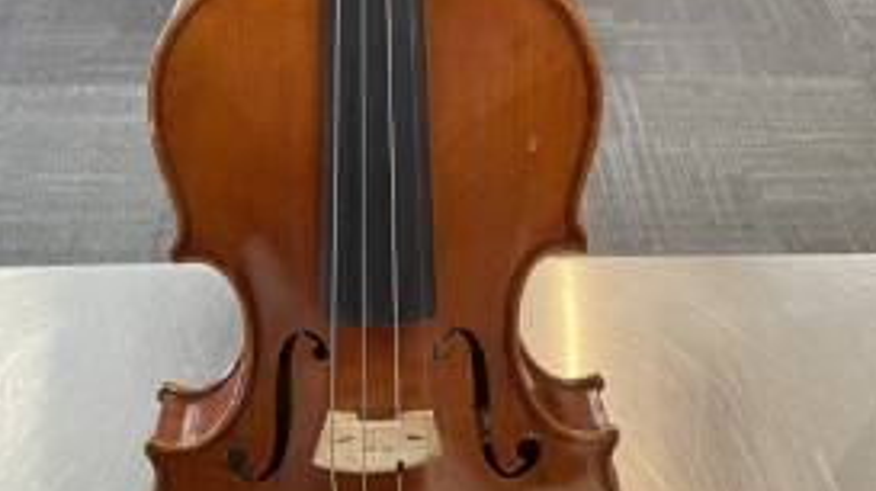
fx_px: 1253
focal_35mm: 54
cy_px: -19
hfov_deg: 38.5
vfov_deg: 21.3
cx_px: 391
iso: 160
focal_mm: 4.2
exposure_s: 1/60
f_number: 1.6
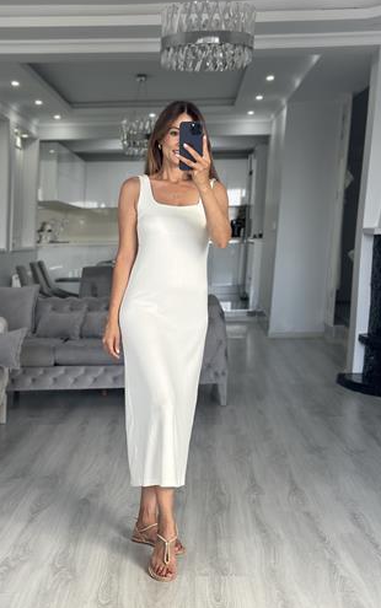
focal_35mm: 52
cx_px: 165
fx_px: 863
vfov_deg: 38.8
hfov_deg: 24.9
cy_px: 303
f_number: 1.78
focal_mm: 6.86
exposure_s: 1/102
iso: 125
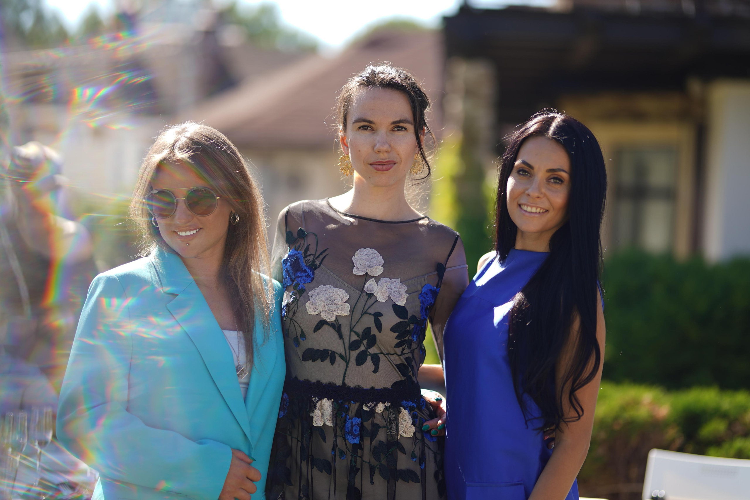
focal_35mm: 85
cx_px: 375
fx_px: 1771
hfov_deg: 23.9
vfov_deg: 16.1
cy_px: 250
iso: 50
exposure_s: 1/1250
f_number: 1.4
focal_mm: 85
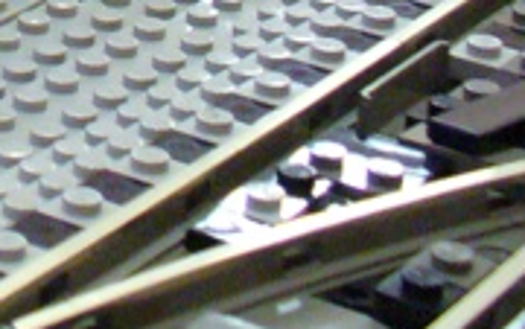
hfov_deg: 11.3
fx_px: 2493
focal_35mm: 174
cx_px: -356
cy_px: -530
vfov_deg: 7.0
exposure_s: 1/30
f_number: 2.8
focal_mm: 6.1
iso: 400
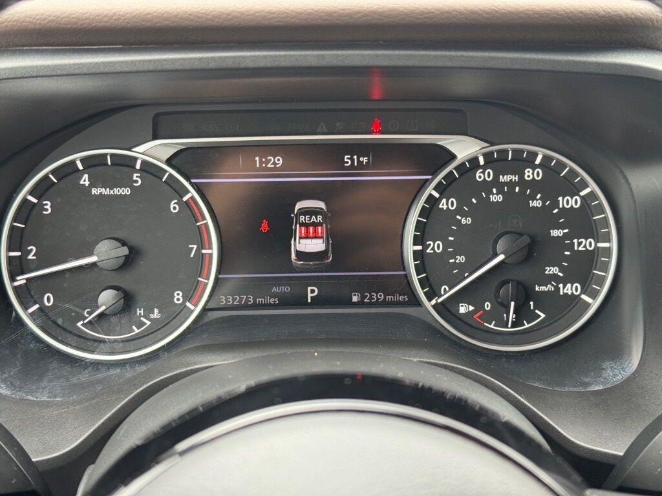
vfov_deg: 30.3
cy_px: 248
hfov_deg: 39.7
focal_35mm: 48
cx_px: 331
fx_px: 918
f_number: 1.78
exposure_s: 1/68
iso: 100
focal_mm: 6.76
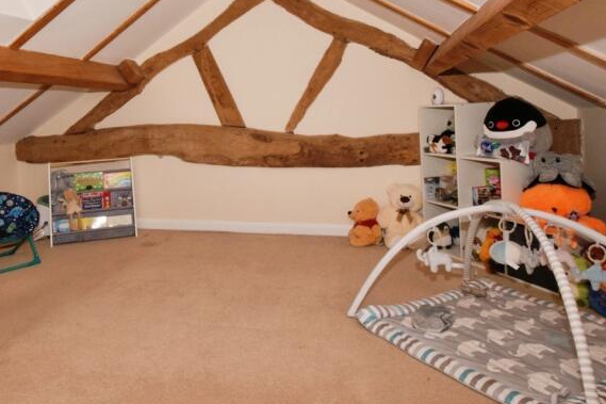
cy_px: 123
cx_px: 230
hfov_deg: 66.5
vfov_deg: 46.9
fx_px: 454
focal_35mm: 27
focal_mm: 10
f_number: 16
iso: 1000
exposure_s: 1/60
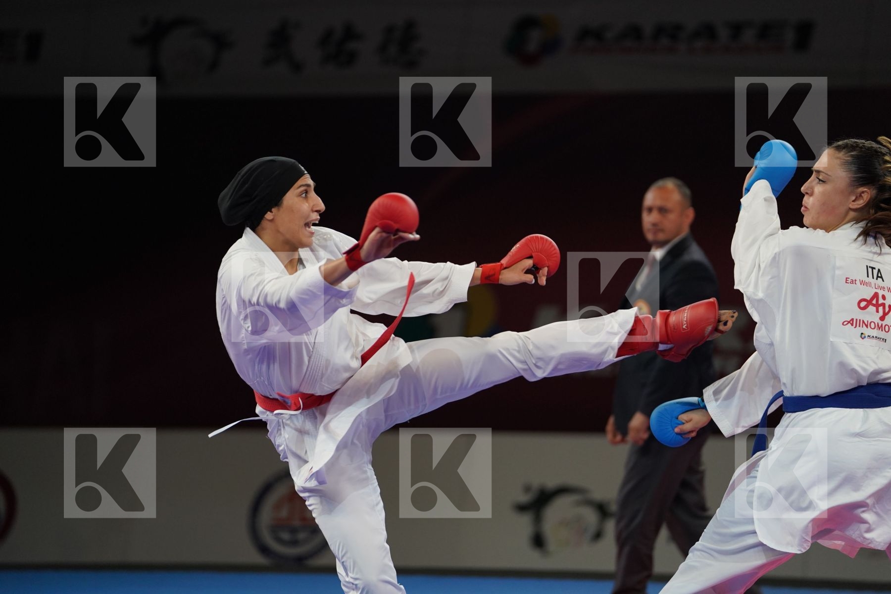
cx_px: 446
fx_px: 4405
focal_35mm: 178
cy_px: 297
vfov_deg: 7.7
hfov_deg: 11.5
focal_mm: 178
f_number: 2.8
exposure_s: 1/1000
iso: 1600
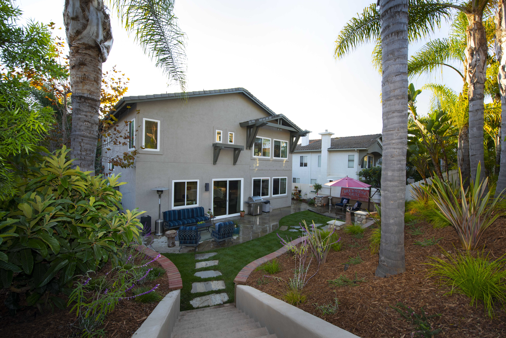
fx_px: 197
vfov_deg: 81.2
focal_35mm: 14
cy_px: 169
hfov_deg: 104.2
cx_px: 253
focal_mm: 14
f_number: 8
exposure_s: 1/100
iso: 320
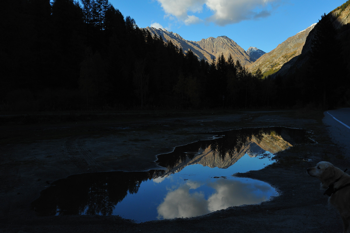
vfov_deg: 37.8
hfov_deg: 54.5
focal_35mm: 35
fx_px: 340
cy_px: 116
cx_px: 175
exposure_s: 1/500
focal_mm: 35
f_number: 11
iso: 800
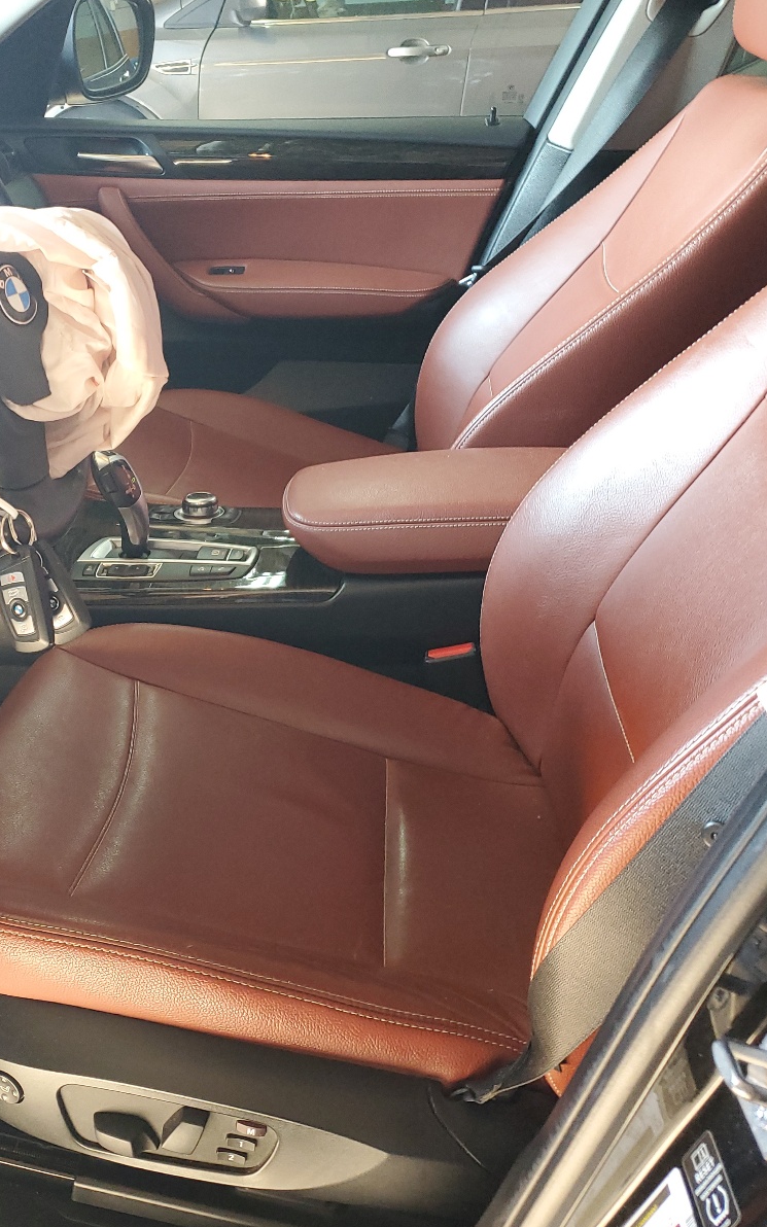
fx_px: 1237
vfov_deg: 52.7
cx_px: 82
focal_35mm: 37
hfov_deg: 32.8
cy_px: 616
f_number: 1.5
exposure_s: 1/60.2
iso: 145
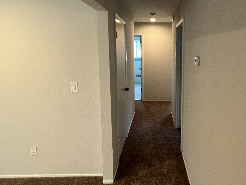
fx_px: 163
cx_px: 160
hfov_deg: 72.2
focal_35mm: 23
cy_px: 69
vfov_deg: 58.1
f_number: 1.8
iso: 400
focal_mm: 1.57
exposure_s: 1/60
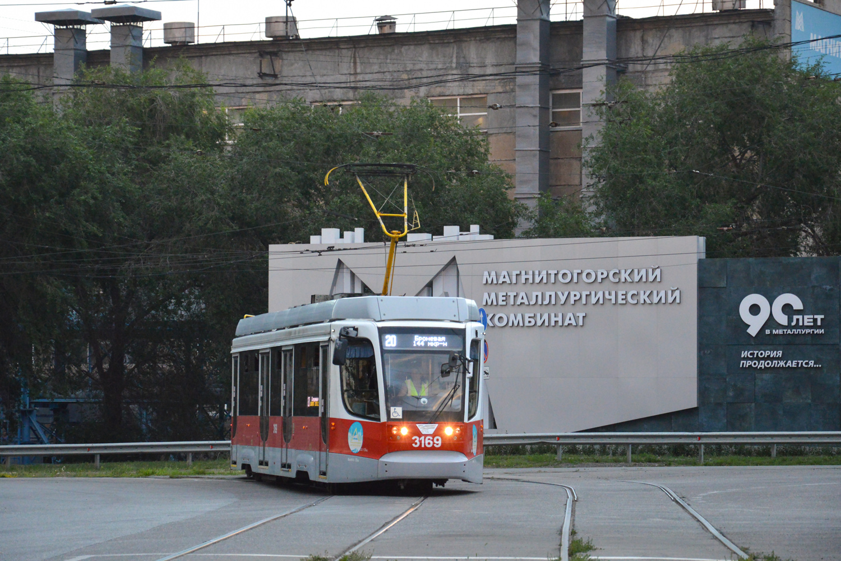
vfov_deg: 10.2
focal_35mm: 135
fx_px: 3154
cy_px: 280
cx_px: 420
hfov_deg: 15.2
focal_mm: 90
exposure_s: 1/250
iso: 1600
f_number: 5.6
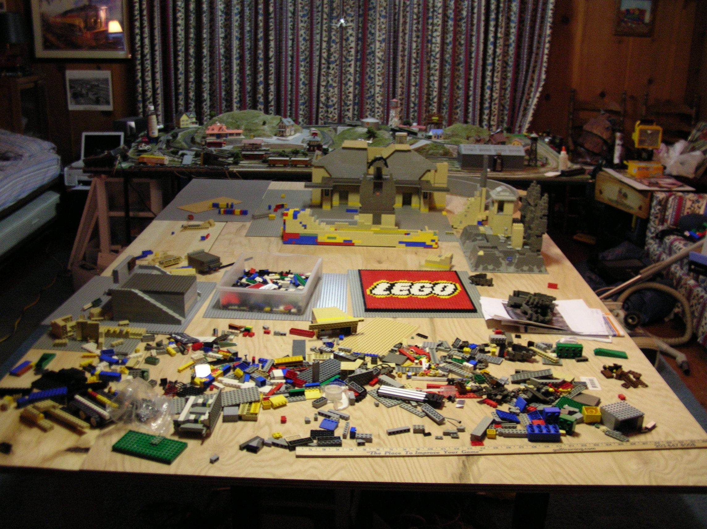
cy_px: 264
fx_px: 735
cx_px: 354
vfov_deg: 39.6
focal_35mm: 36
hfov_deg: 51.4
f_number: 2.7
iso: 134
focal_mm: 6
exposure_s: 1/3.9
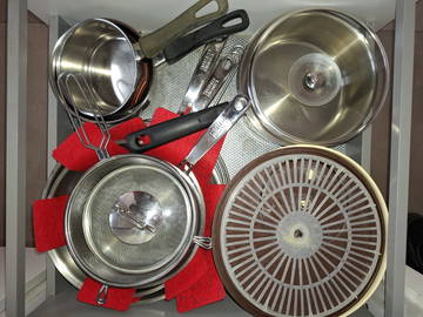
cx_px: 212
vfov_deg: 58.9
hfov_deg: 73.9
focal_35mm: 23
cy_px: 158
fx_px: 281
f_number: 1.8
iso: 160
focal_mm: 5.54
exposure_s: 1/50
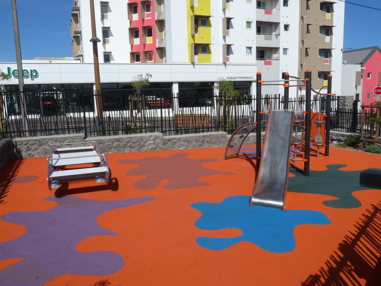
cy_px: 143
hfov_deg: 65.3
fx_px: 297
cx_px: 190
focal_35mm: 27
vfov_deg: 51.4
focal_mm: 4.8
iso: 100
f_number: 5
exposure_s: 1/1000
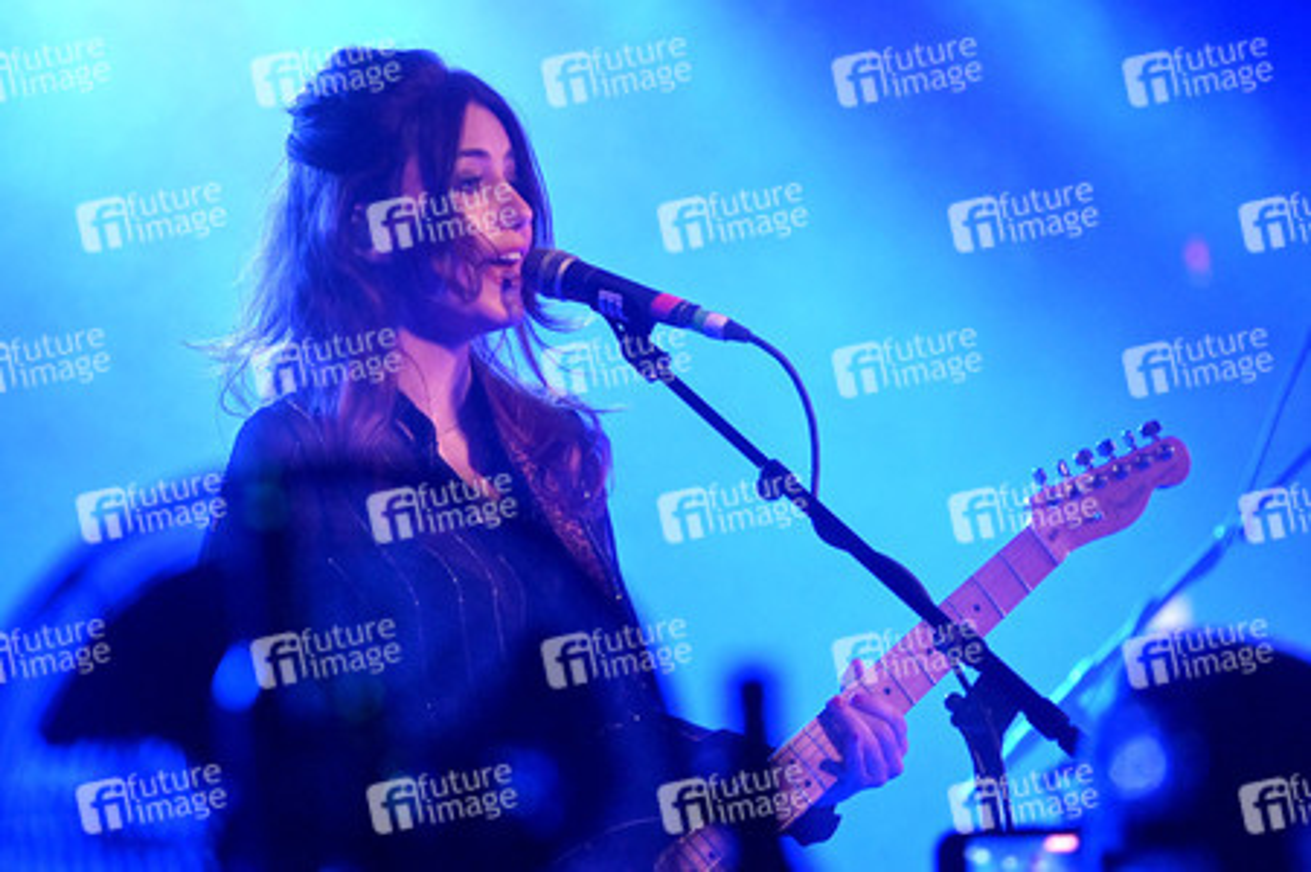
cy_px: 436
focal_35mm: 180
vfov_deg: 7.6
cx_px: 656
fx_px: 6550
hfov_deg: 11.4
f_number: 4
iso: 8000
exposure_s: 1/400
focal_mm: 180
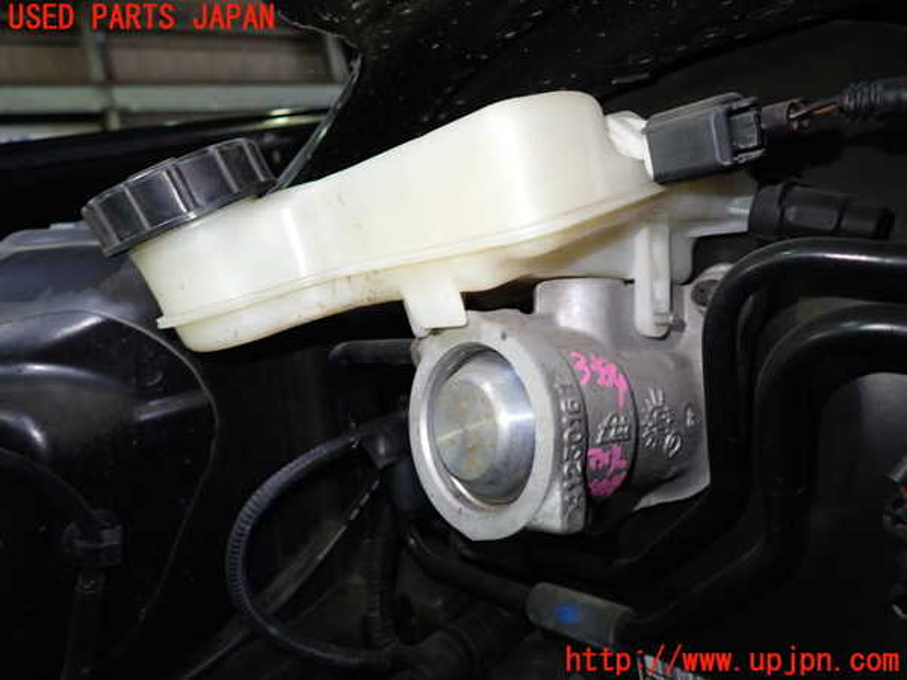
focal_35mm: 25
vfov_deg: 54.9
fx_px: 655
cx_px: 454
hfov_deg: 69.4
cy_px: 340
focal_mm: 4.5
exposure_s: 1/30
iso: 250
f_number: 2
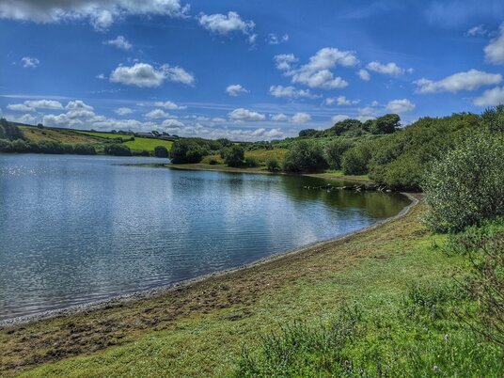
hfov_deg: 65.3
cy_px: 189
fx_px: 393
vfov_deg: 51.4
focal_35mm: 27
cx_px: 252
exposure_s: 1/7812
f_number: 1.8
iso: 65
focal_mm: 4.44
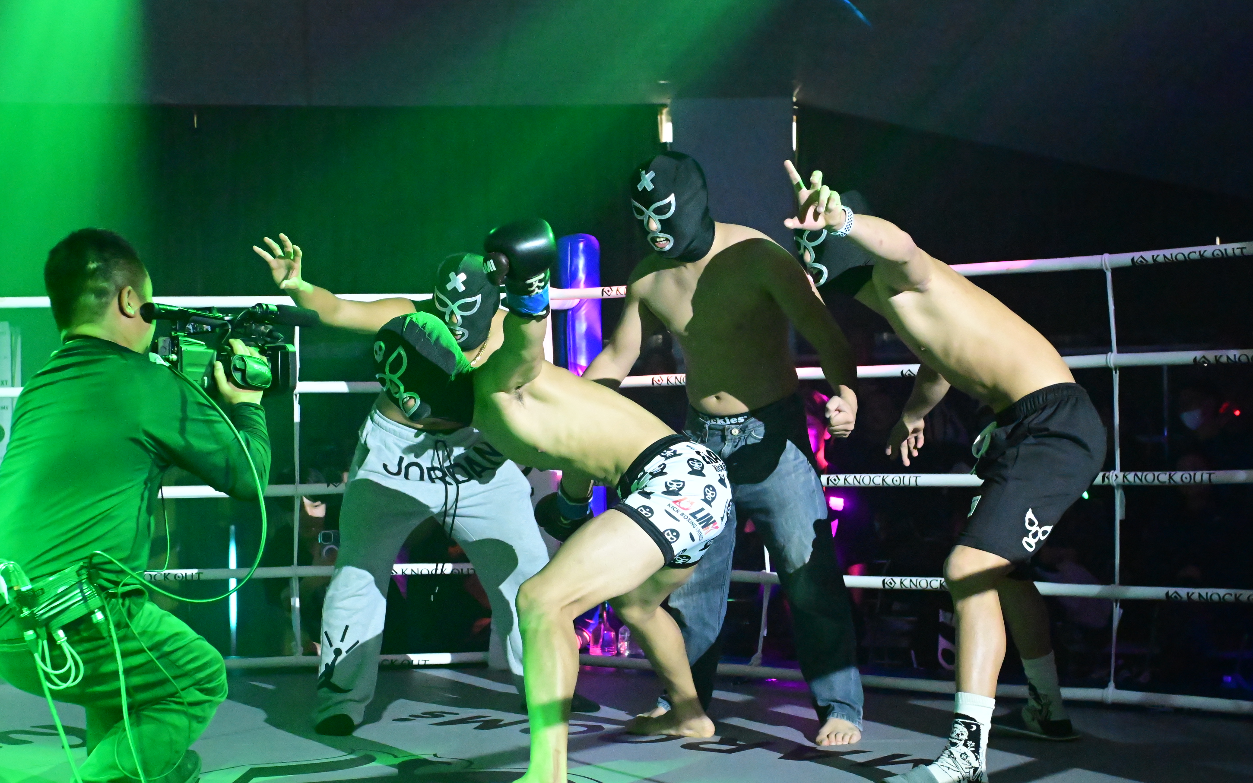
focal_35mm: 58
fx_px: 1981
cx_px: 590
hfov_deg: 35.1
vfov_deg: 22.4
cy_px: 417
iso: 20000
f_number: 4.5
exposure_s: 1/500
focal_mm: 40
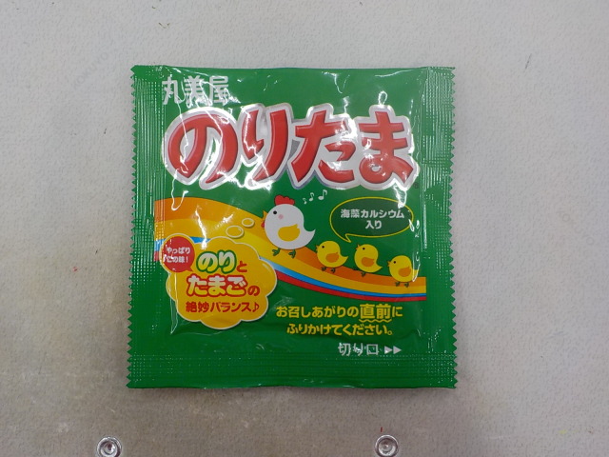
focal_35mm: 30
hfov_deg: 60.0
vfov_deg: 46.8
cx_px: 304
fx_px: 528
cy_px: 228
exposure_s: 1/80
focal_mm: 4.1
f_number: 3.3
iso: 125
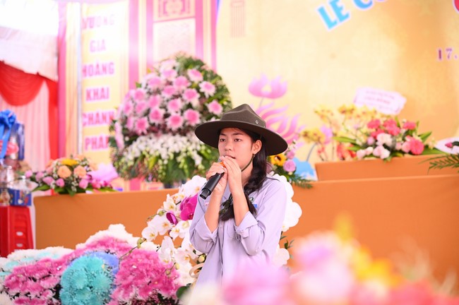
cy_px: 152
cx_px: 230
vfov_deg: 11.4
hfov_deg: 17.1
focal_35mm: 120
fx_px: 1528
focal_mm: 120
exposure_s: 1/400
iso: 2000
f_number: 4.5
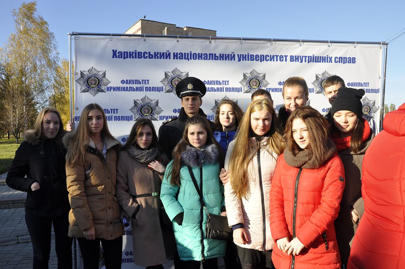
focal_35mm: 27
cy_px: 134
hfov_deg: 67.4
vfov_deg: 47.8
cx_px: 202
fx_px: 303
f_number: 8
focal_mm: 18
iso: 200
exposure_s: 1/250
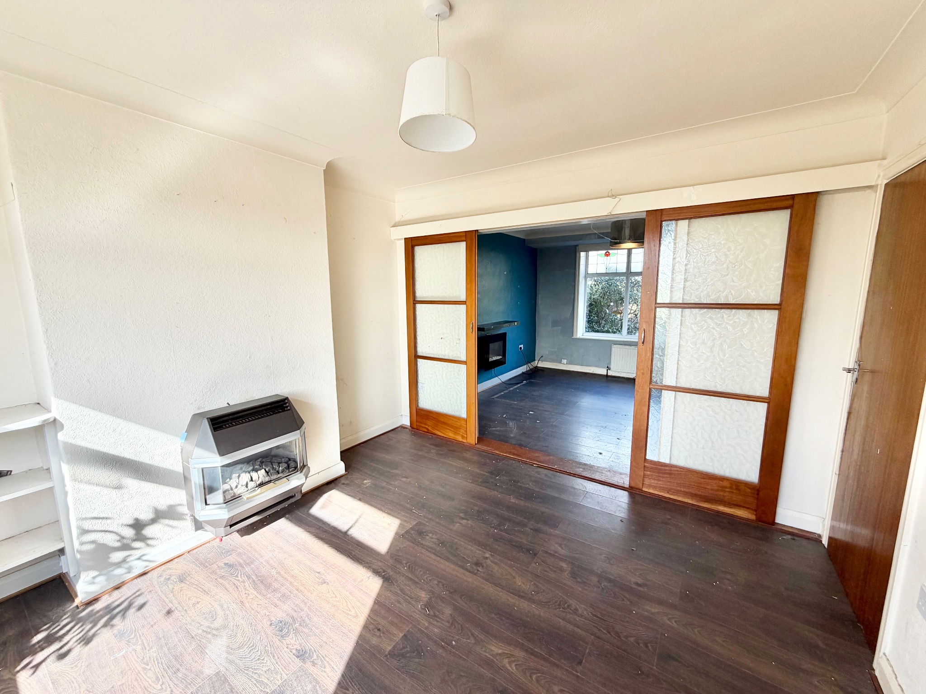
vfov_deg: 85.7
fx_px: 375
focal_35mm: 14
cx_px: 463
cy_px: 347
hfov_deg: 102.1
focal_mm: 2.22
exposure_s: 1/181
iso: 50
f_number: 2.2
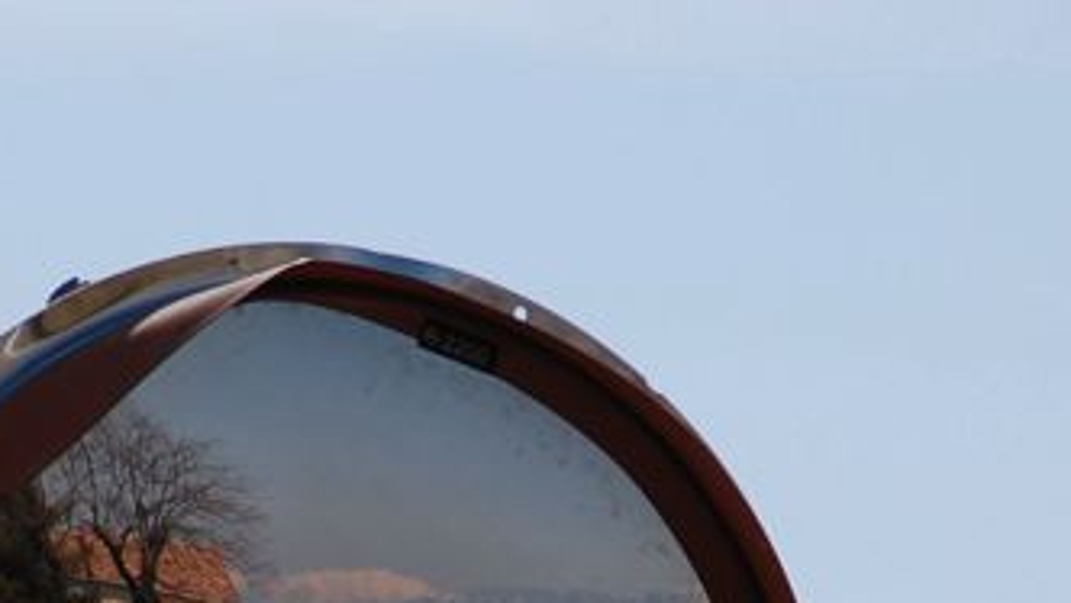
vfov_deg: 2.3
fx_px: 15113
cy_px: 735
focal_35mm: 532
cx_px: 326
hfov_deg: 4.1
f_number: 8
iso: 200
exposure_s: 1/1000
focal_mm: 110
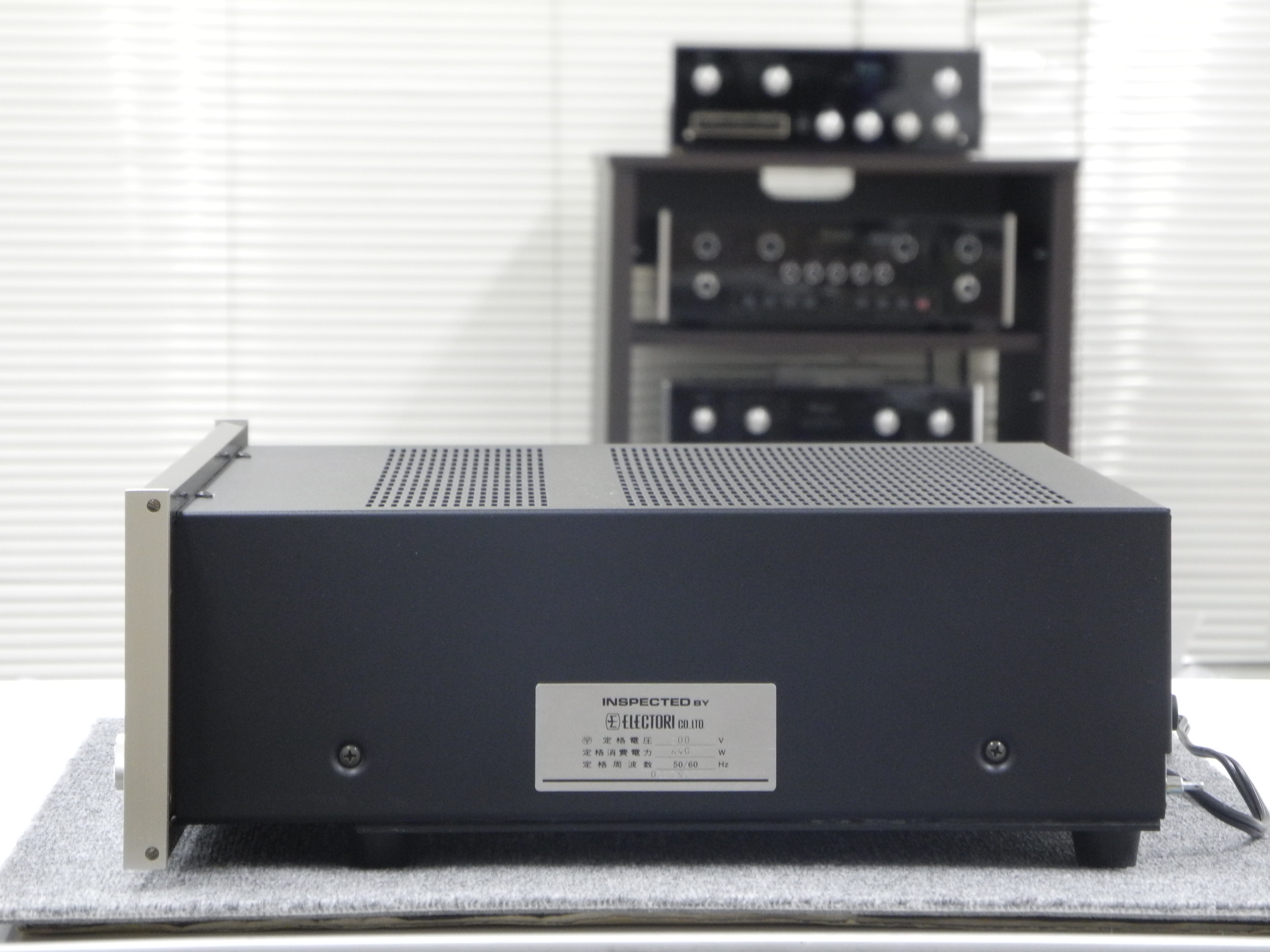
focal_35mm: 119
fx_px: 4366
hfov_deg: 16.6
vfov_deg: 12.5
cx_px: 635
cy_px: 476
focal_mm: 25.4
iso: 400
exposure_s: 1/15
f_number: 4.5
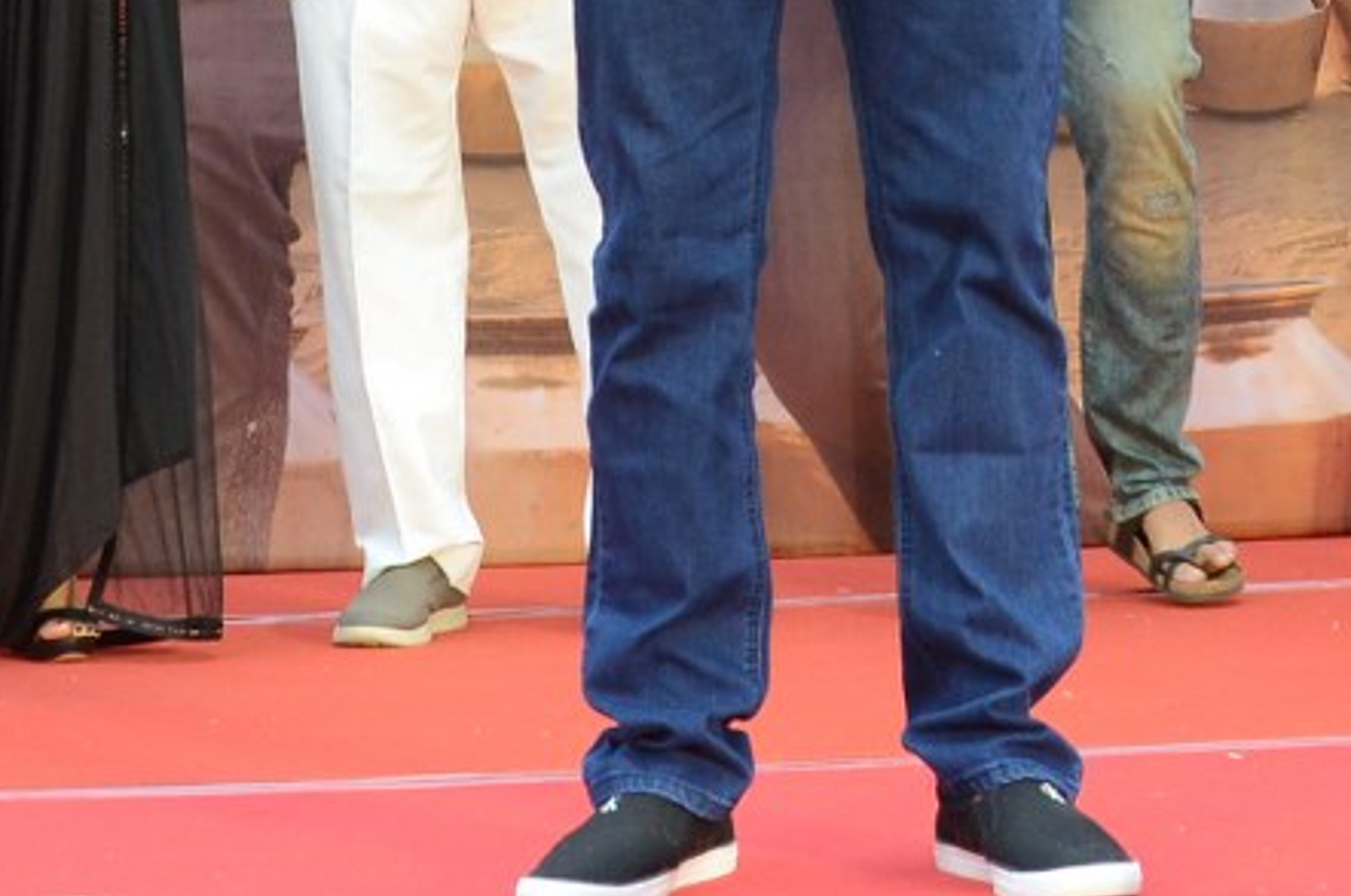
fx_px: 4832
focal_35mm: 129
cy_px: -419
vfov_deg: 10.3
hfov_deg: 15.9
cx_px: 912
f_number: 5
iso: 800
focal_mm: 24
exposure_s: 1/125
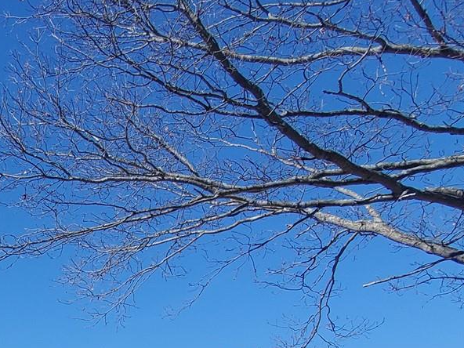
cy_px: 507
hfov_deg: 31.8
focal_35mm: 45
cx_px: -145
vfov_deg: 25.3
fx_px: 603
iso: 50
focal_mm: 1.8
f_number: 2.2
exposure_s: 1/917
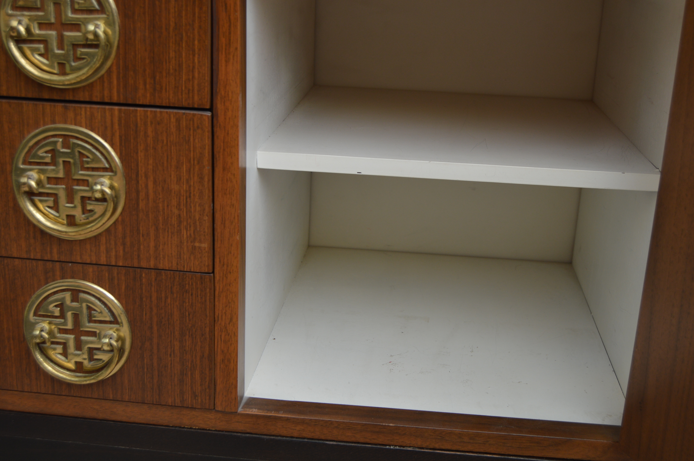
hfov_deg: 42.4
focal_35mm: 46
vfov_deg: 28.9
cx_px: 347
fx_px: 896
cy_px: 230
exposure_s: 1/160
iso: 200
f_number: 5
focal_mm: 31
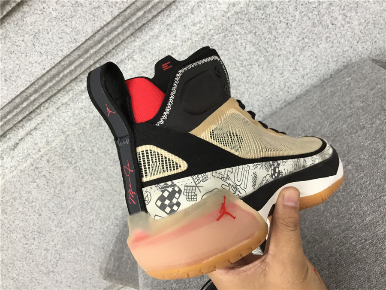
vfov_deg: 45.4
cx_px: 193
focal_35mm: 31
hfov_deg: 58.4
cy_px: 145
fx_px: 346
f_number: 2.4
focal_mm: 3.3
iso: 40
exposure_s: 1/33
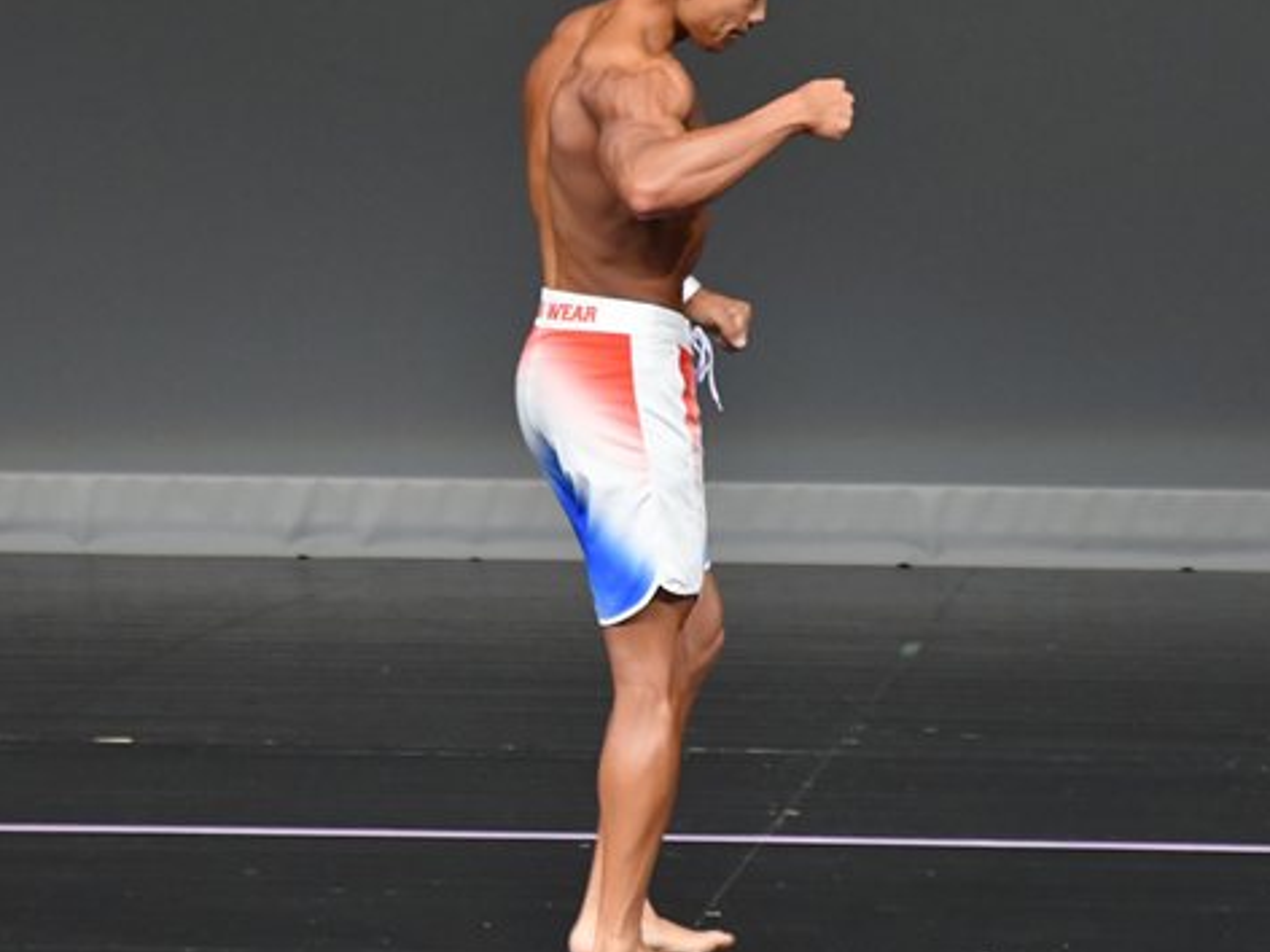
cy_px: 409
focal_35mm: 544
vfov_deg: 2.7
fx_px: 19958
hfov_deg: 3.6
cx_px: 604
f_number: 5.6
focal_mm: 230
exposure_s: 1/400
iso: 4000
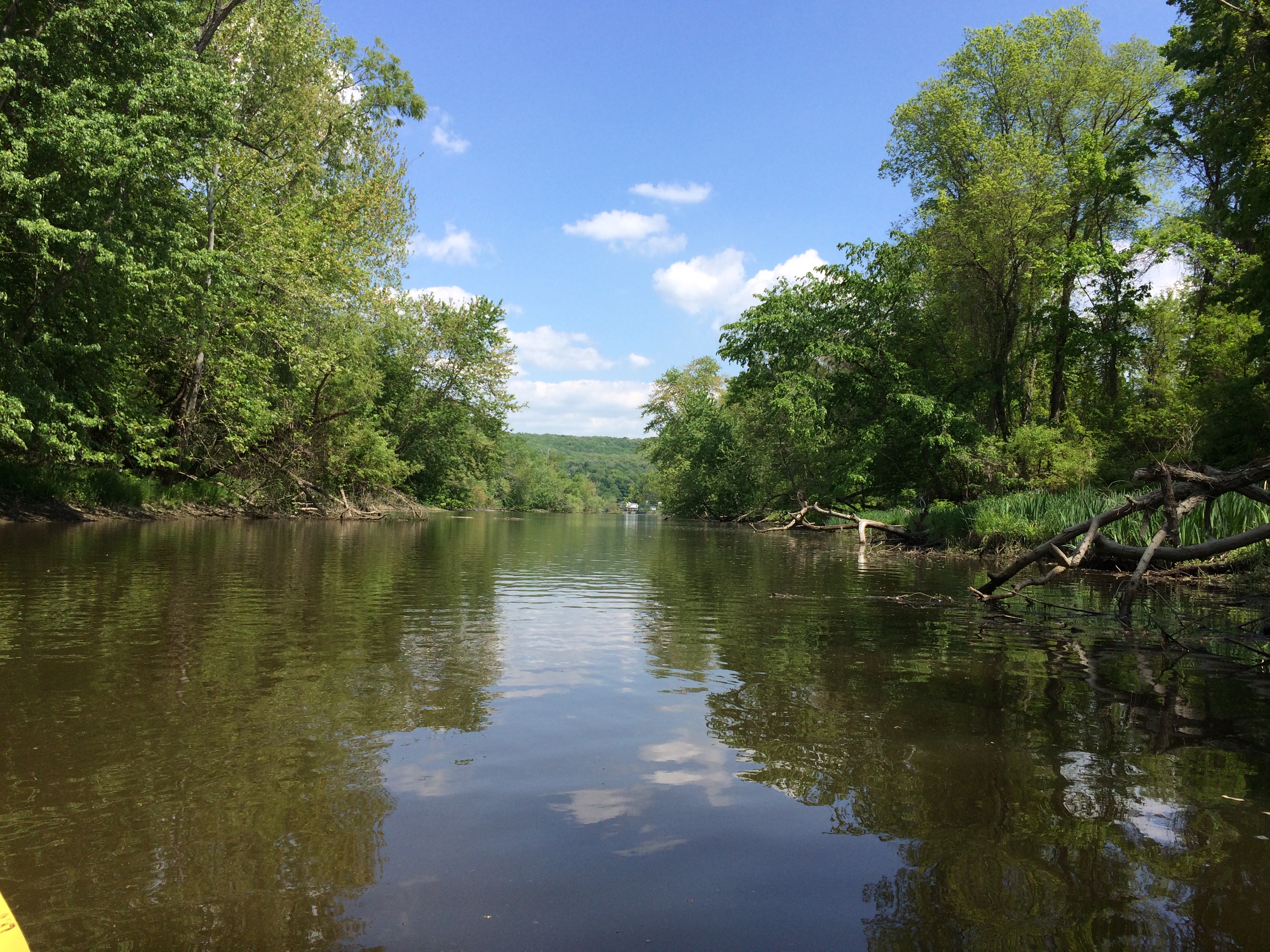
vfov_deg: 48.2
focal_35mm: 29
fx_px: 1064
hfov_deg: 61.7
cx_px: 635
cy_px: 476
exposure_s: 1/2053
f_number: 2.2
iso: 32
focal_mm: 4.15
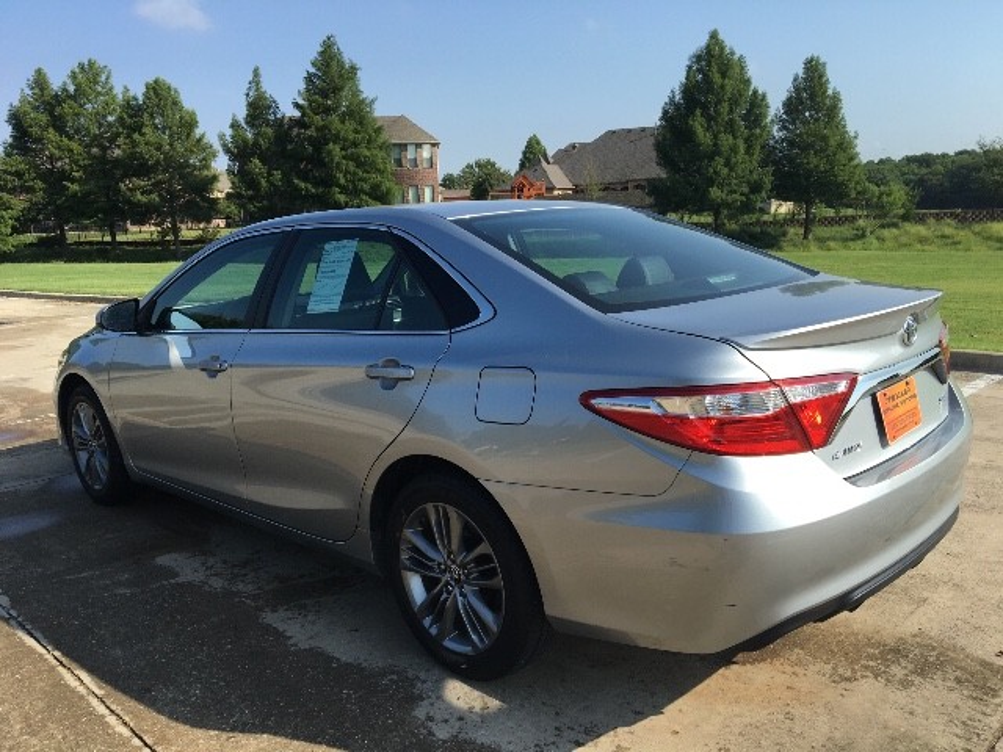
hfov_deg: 61.7
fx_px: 840
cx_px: 502
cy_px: 376
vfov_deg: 48.2
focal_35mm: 29
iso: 25
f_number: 2.2
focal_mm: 4.15
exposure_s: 1/1425
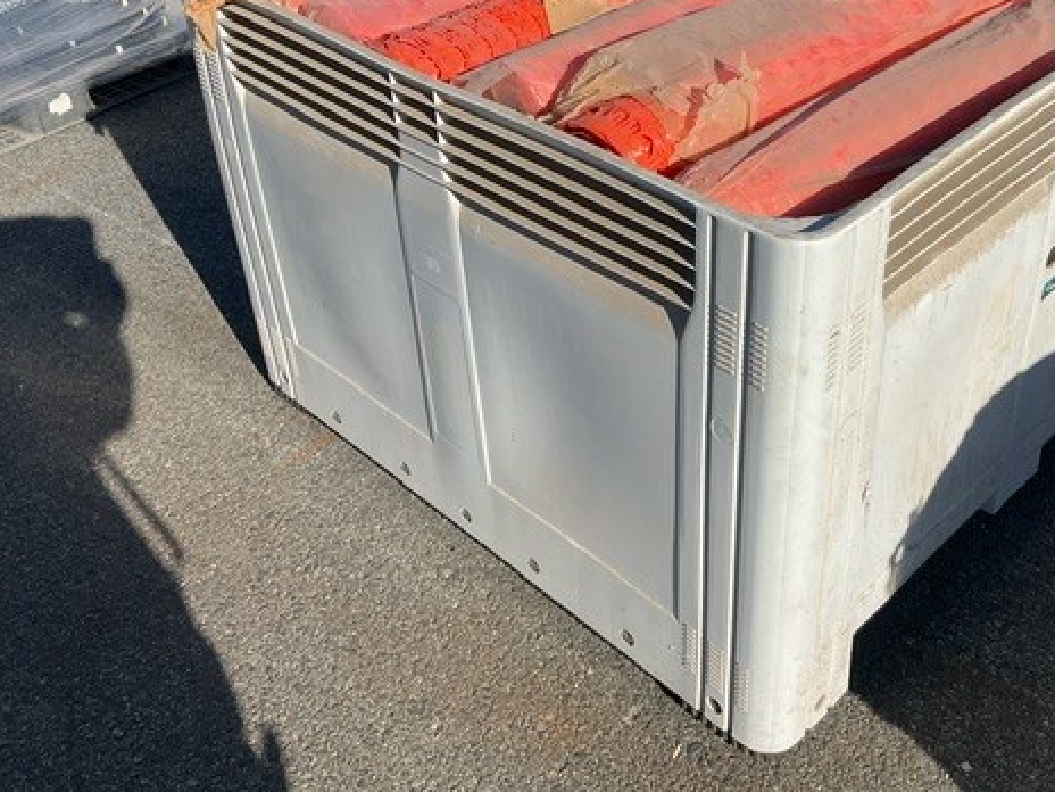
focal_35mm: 40
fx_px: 1219
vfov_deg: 35.8
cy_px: 298
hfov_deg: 46.5
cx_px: 637
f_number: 1.8
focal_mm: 3
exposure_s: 1/2667
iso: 16
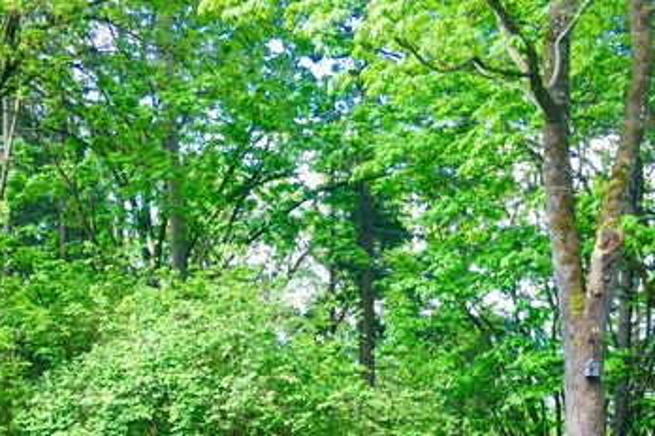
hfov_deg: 38.2
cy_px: 408
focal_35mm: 52
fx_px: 946
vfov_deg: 25.1
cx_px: 316
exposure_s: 1/120
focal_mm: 4.15
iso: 40
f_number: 2.2
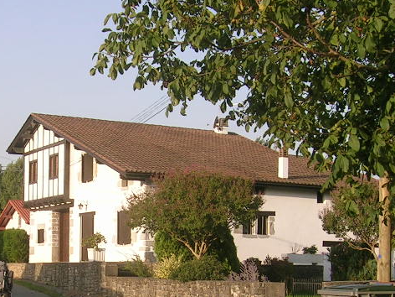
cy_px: 247
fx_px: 867
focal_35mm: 76
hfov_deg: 25.4
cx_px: 98
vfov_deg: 19.2
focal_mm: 5.4
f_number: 4.8
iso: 50
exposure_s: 1/193
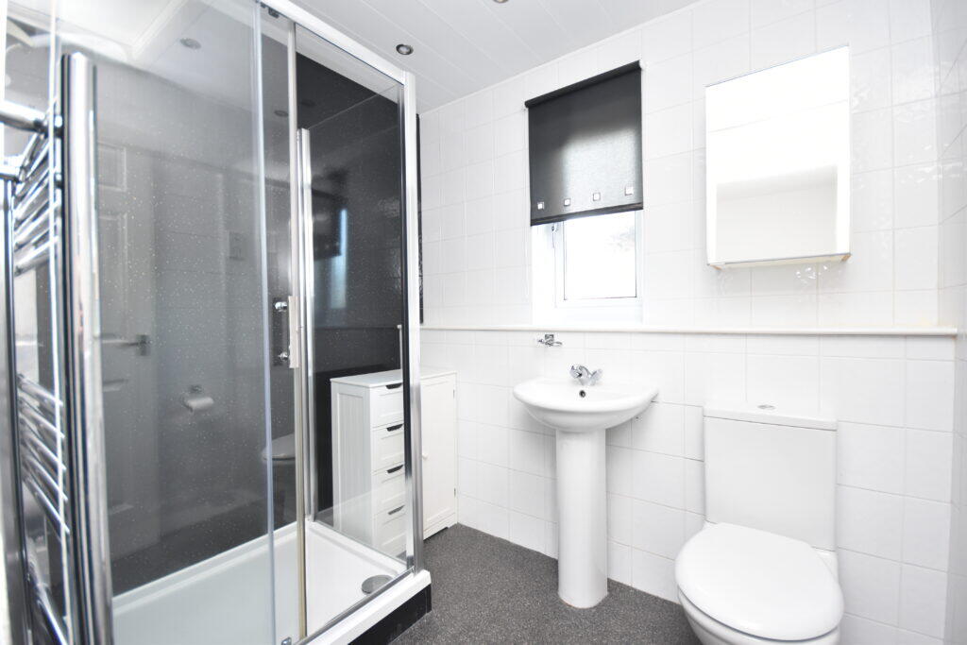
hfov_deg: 100.4
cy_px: 322
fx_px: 403
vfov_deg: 77.3
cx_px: 484
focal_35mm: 15
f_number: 4
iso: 800
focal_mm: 10
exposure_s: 1/60
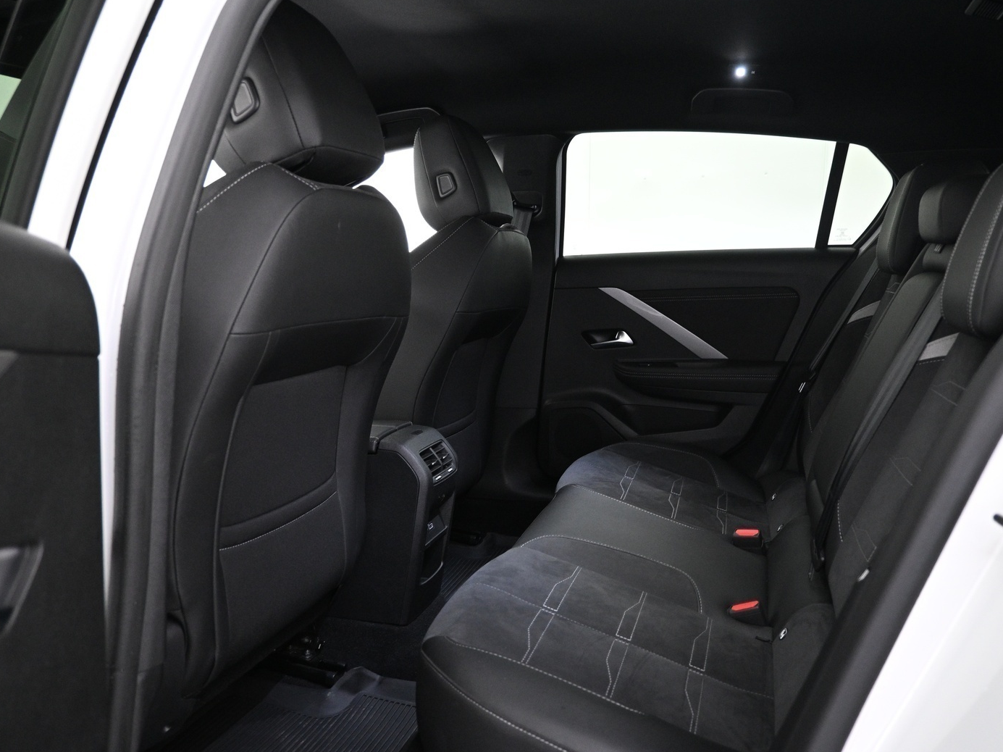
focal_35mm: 27
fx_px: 782
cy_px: 389
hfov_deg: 65.3
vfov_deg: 51.3
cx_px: 532
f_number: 3.5
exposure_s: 1/20
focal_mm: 16
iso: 1600
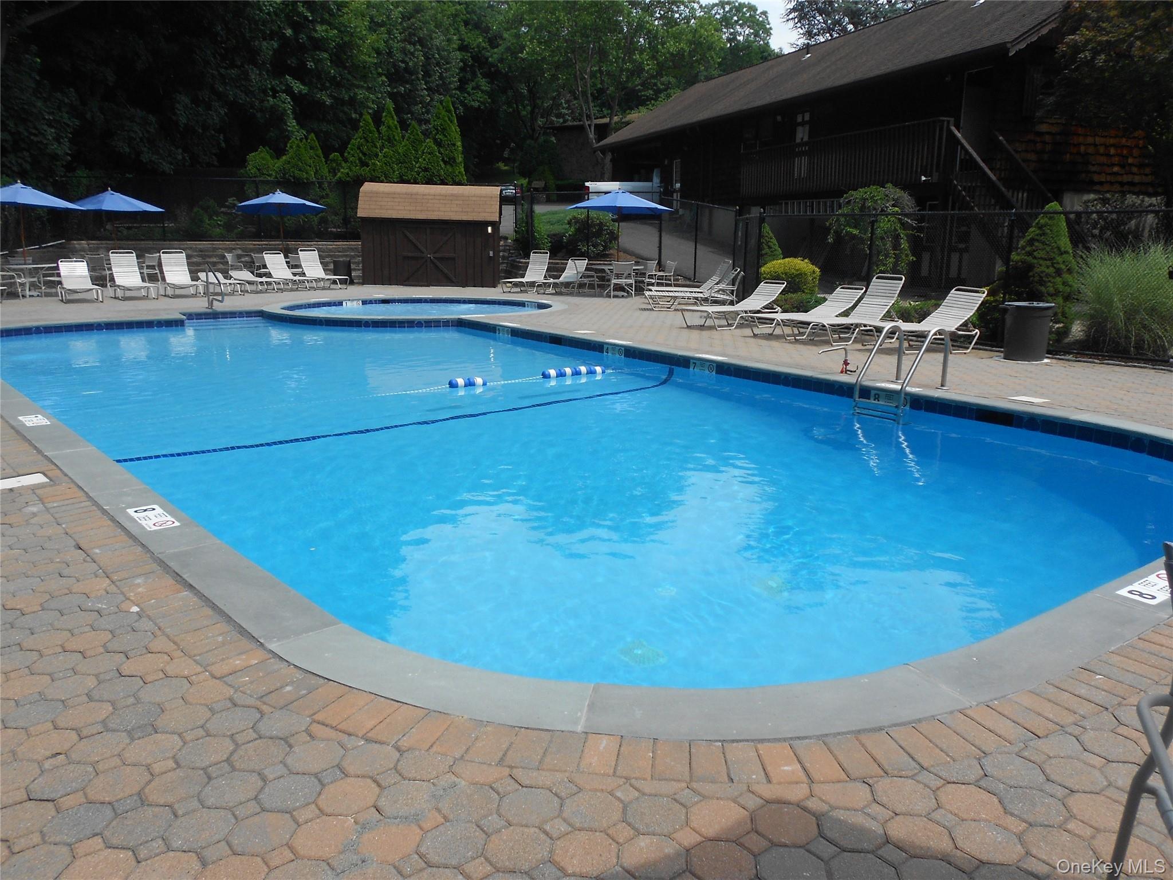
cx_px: 586
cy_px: 440
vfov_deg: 53.1
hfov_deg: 67.3
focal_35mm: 26
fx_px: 881
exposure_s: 1/800
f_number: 3.2
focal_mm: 4.6
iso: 80
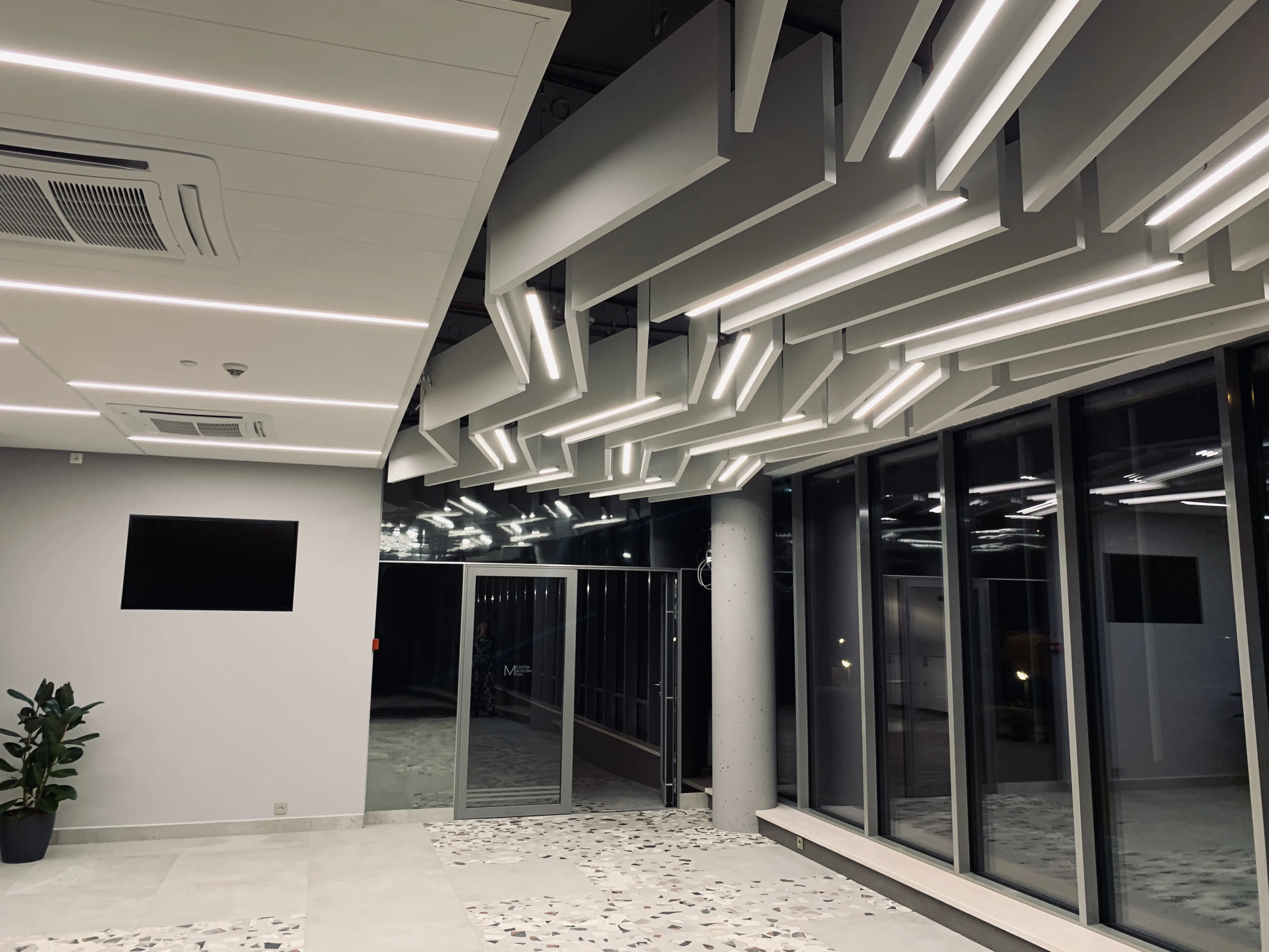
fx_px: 953
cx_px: 634
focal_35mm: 26
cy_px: 476
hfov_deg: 67.3
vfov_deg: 53.1
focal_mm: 4.25
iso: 125
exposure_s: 1/50
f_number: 1.8
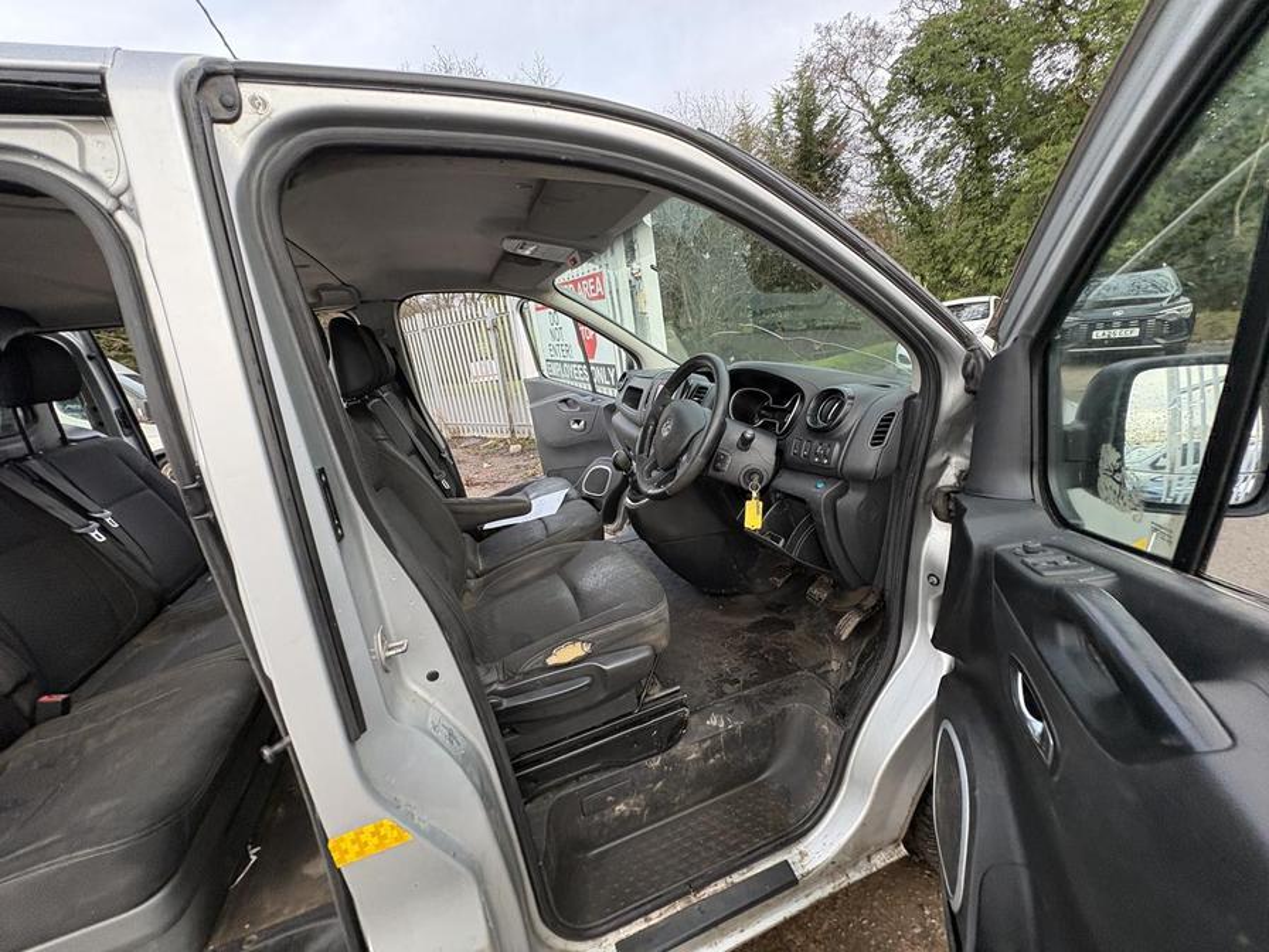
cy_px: 476
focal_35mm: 14
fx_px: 513
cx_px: 634
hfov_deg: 102.1
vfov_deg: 85.7
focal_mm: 2.22
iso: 200
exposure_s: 1/99
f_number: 2.2
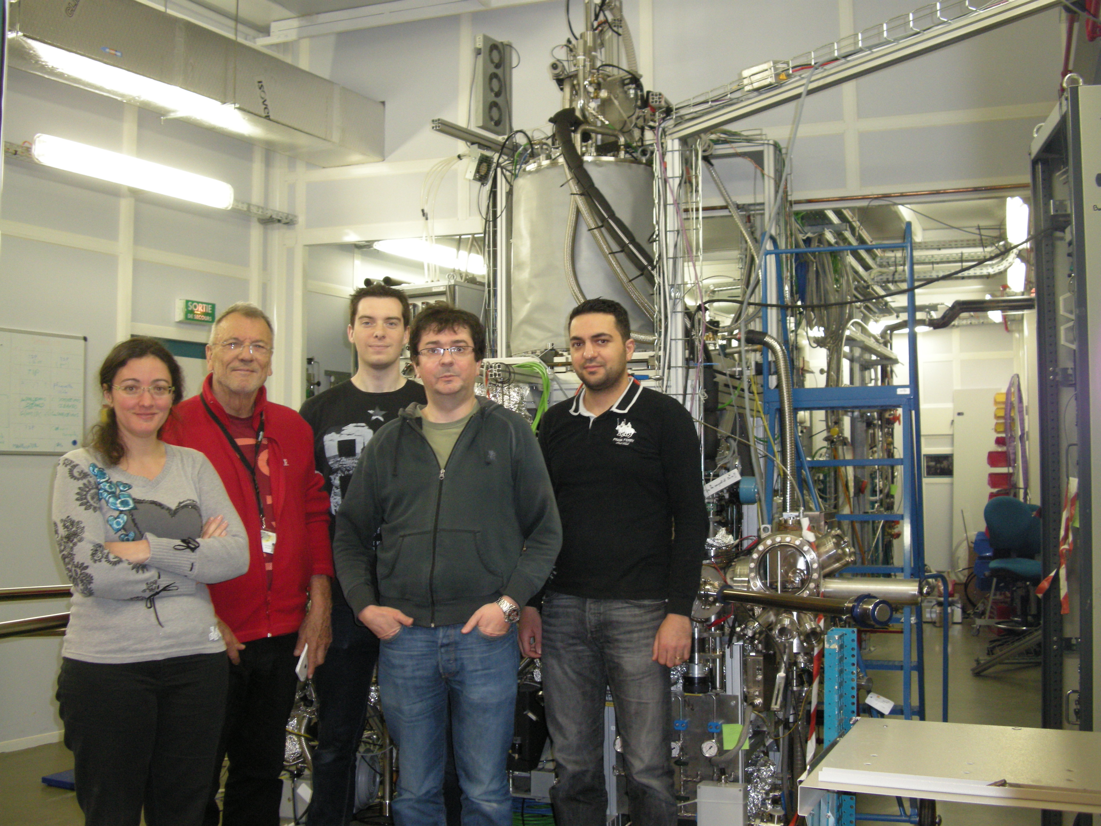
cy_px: 413
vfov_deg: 38.7
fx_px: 1177
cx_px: 550
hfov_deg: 50.1
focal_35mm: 37
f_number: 2.8
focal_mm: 7.9
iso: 263
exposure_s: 1/30
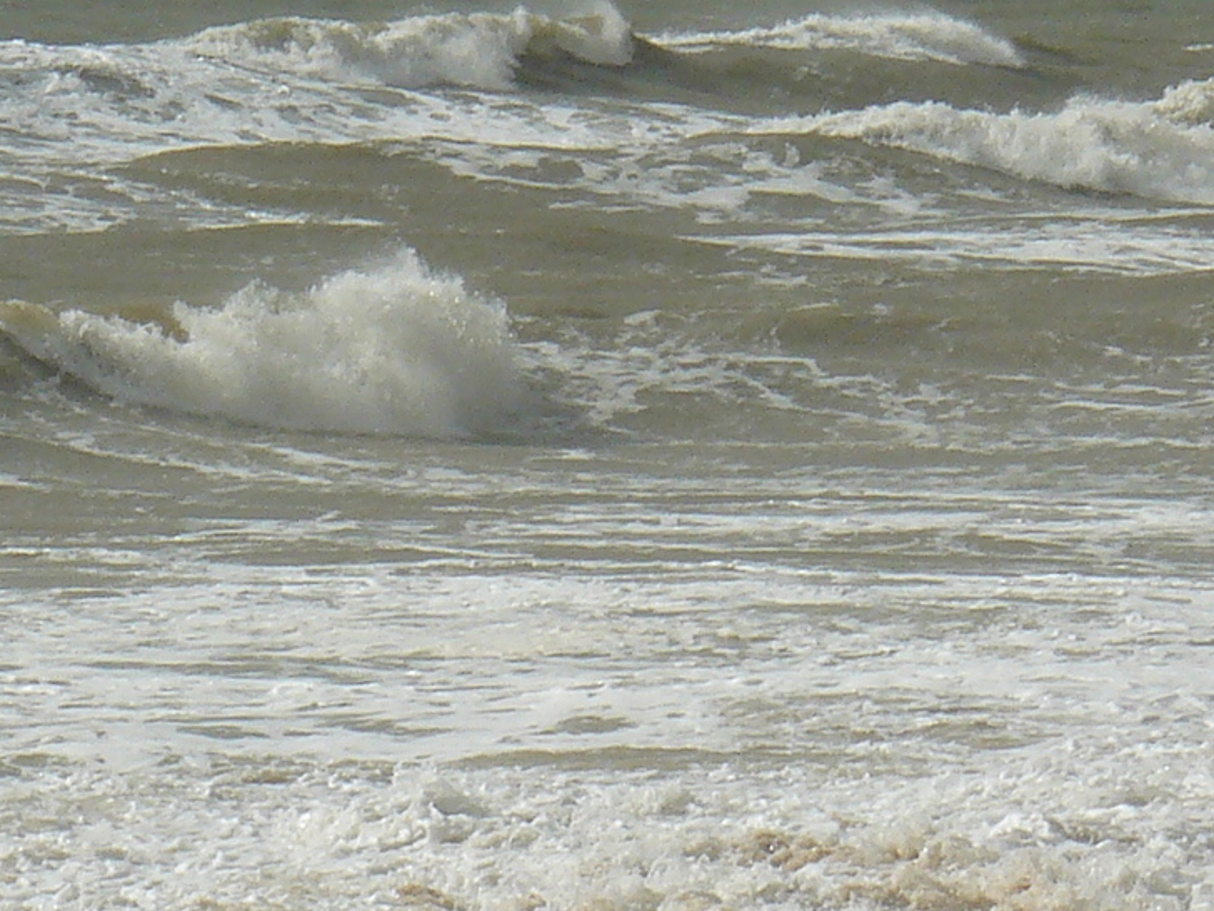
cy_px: 63
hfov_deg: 4.2
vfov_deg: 3.1
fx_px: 16658
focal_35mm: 475
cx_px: 434
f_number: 8
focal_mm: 24.1
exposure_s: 1/640
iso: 100
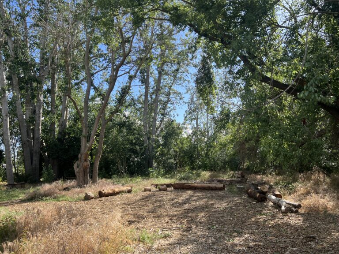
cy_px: 127
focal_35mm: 26
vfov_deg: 53.1
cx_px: 170
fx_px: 255
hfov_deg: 67.3
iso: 50
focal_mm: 5.7
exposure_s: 1/1266
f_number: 1.5
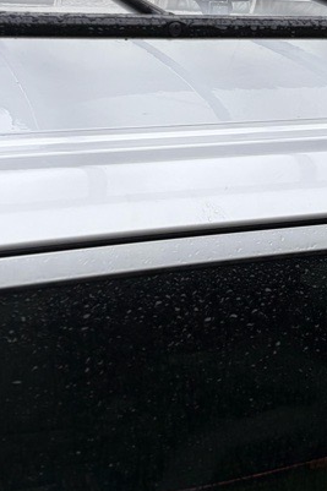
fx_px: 982
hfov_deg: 18.0
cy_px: -159
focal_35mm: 72
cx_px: 391
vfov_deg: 24.3
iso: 50
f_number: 1.6
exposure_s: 1/316
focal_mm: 5.96
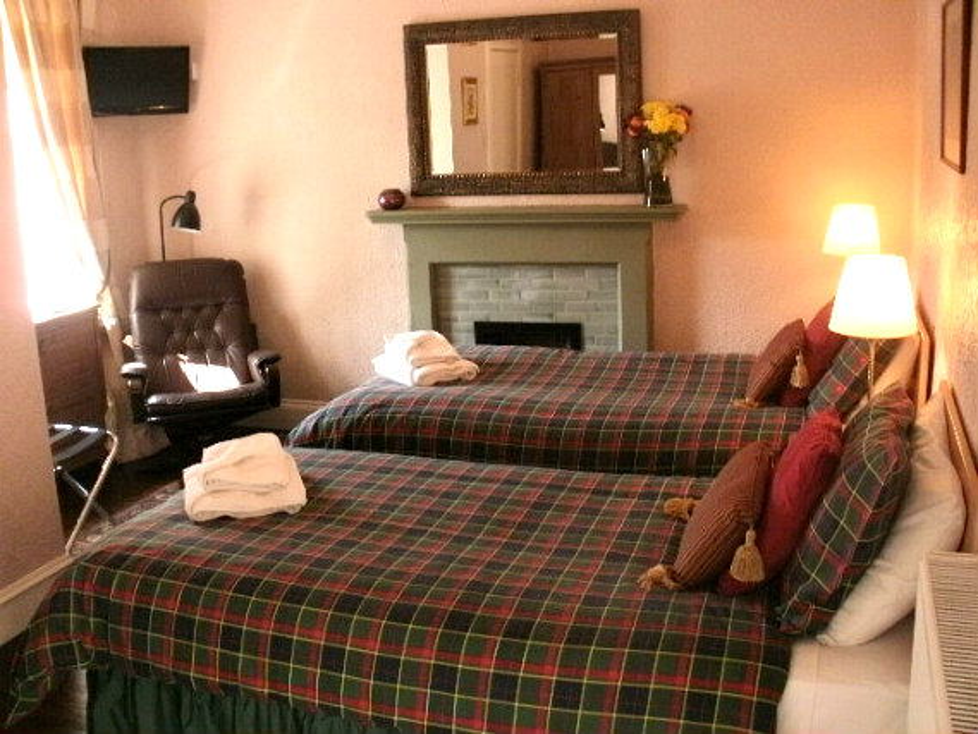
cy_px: 367
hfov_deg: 51.3
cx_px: 489
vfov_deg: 39.7
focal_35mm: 36
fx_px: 1017
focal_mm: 6.3
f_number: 3.5
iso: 125
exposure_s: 1/30
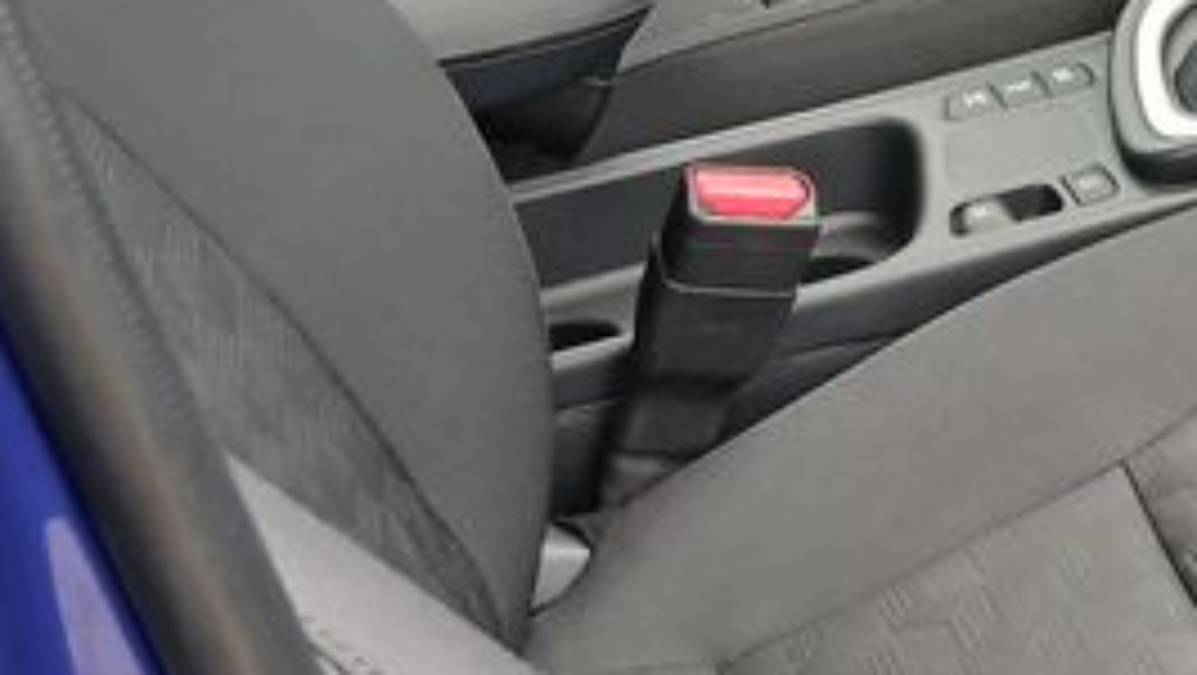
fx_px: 3462
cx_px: 1706
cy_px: 189
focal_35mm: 109
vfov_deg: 11.1
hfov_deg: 17.9
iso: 64
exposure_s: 1/50
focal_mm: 3.98
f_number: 1.8
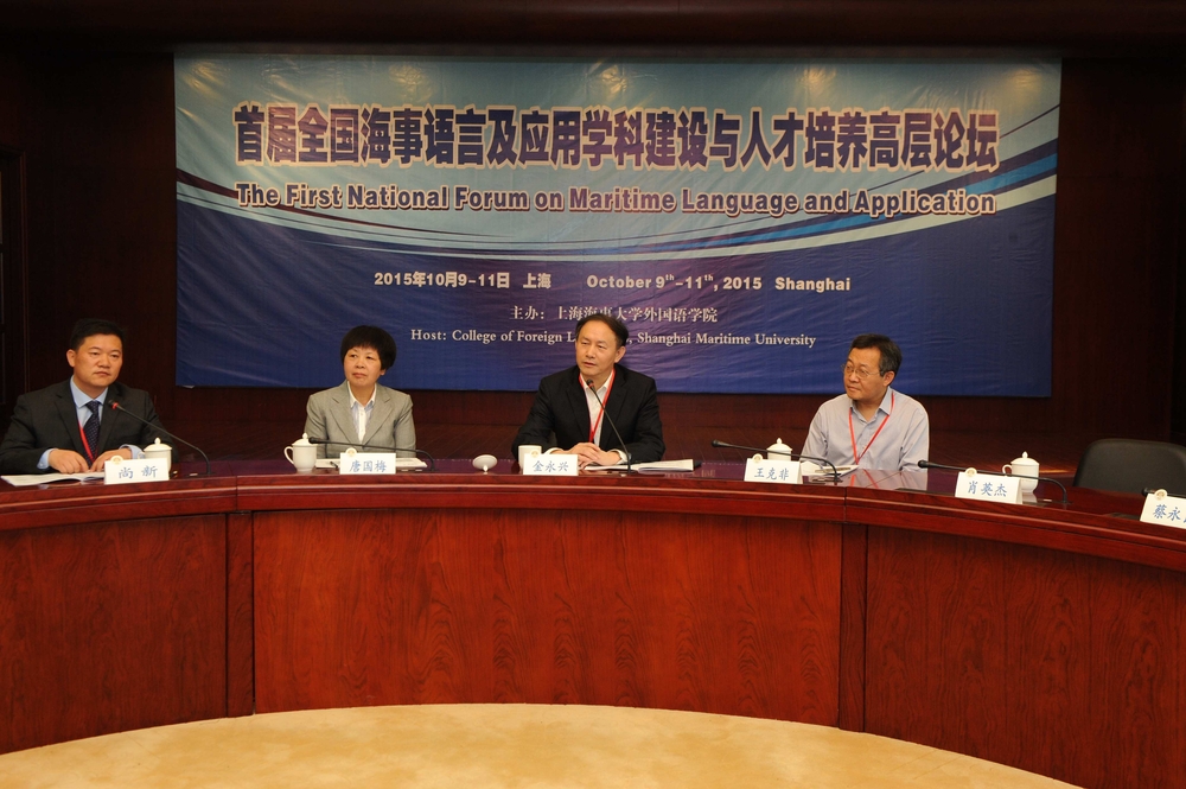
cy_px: 394
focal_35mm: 36
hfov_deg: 53.2
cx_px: 593
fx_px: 1185
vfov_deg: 36.8
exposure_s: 1/60
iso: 1250
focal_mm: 36
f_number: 8
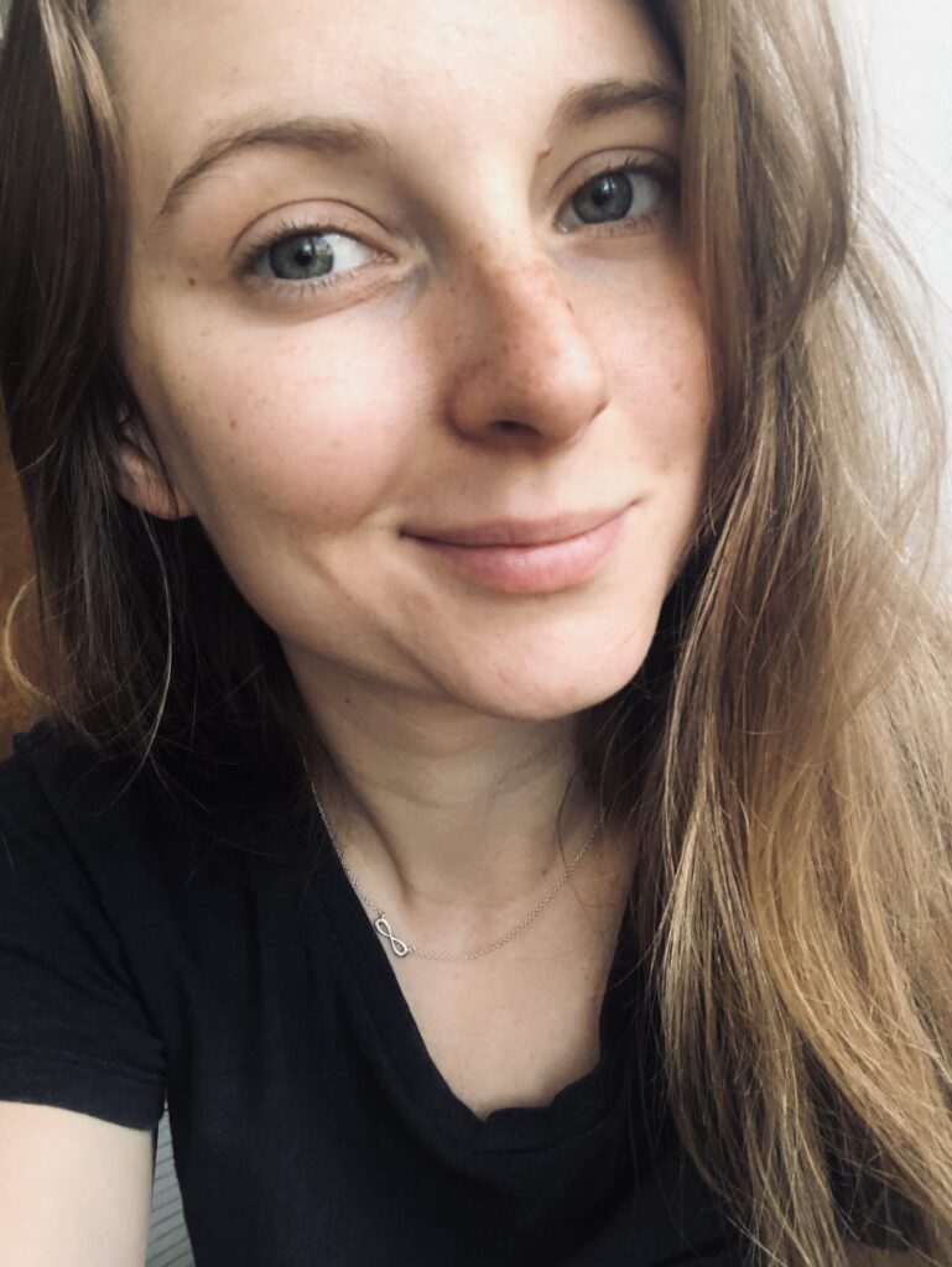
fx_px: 1172
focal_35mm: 32
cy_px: 634
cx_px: 476
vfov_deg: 56.8
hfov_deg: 44.2
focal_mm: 2.87
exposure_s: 1/60
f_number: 2.2
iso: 80
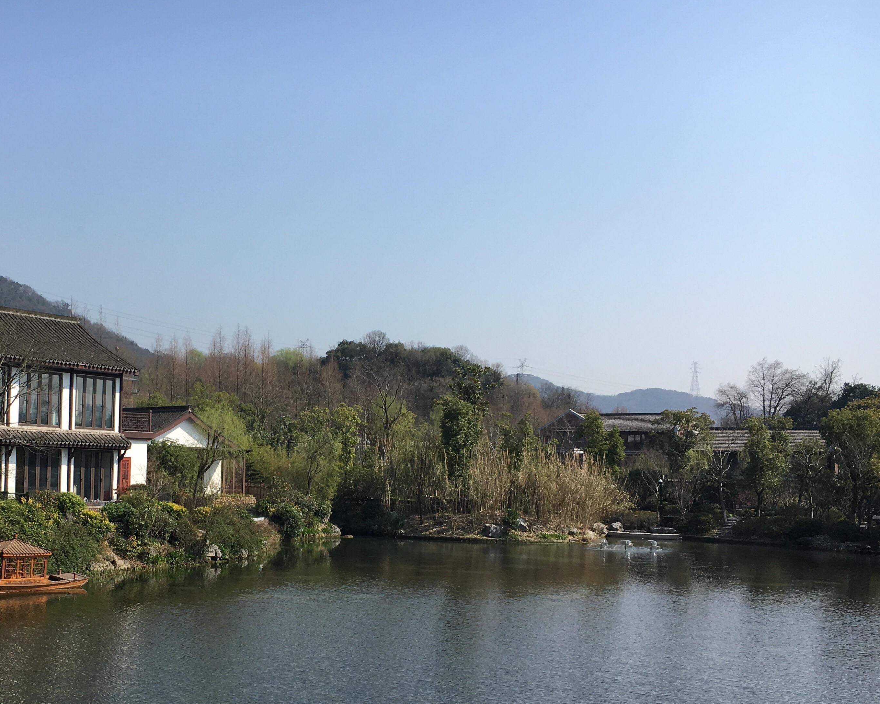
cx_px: 242
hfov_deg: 42.7
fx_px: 1094
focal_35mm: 42
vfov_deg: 35.4
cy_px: 450
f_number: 2.2
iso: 25
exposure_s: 1/1425
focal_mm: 4.15
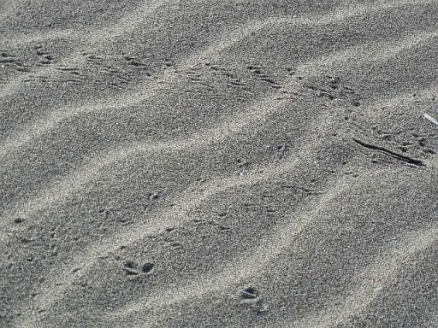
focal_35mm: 151
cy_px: 164
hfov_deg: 13.1
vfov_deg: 9.8
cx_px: 219
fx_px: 1911
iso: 125
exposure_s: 1/500
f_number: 4.9
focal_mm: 27.2
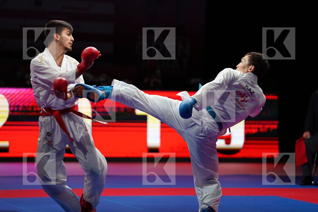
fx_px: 1298
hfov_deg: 14.0
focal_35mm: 147
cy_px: 106
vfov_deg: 9.3
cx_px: 159
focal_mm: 147
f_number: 2.8
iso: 3200
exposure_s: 1/1000
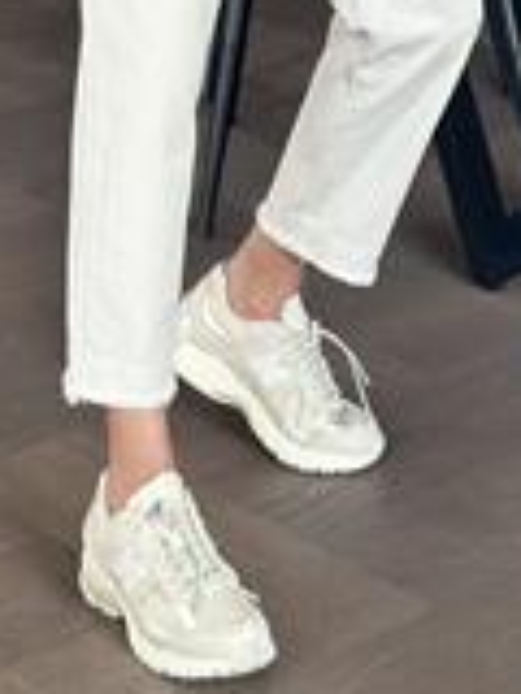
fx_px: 3050
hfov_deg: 9.8
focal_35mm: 152
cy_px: -317
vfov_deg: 12.4
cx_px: 221
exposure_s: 1/60
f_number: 1.78
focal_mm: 6.86
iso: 160
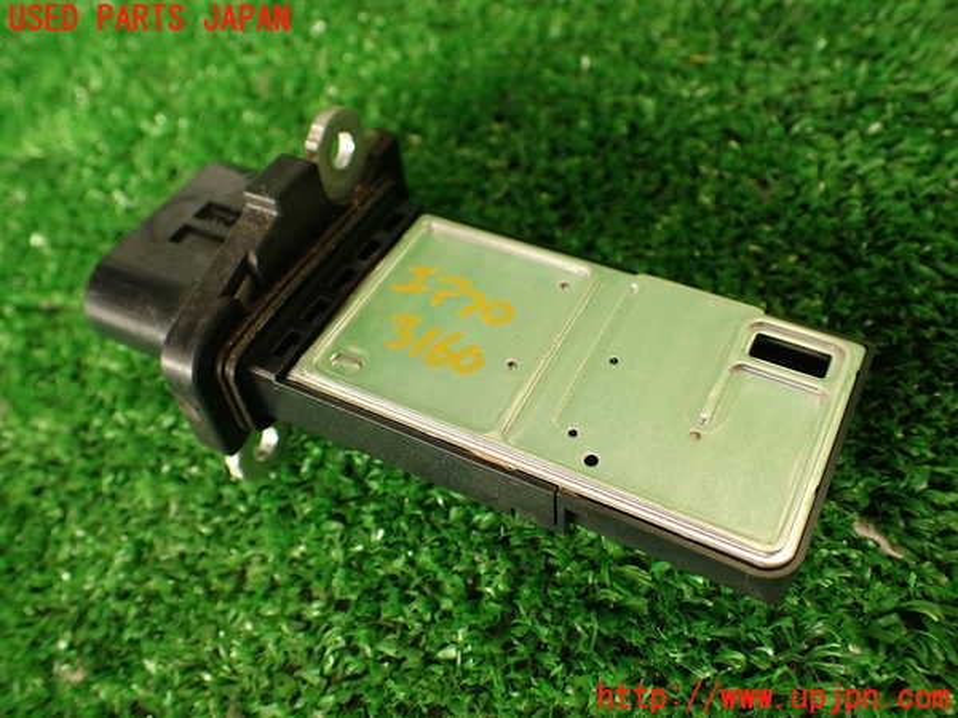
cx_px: 479
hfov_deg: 56.8
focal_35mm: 32
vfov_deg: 44.2
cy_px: 359
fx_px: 886
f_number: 2.4
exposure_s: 1/50
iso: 200
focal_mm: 5.79
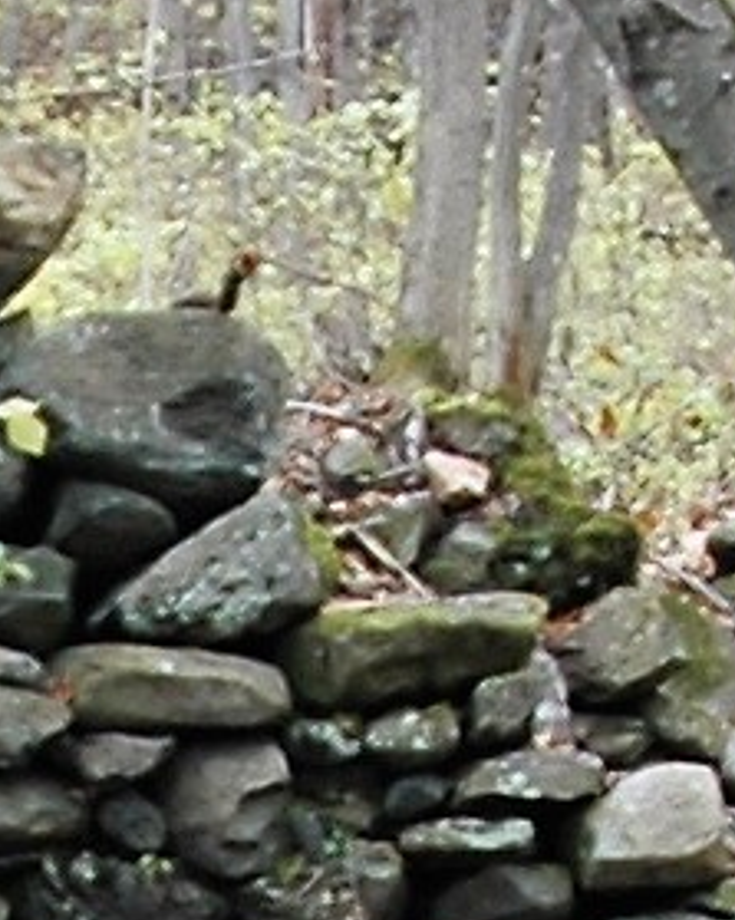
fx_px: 7427
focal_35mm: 273
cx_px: -850
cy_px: 1992
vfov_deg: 6.8
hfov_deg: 5.5
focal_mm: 18
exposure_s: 1/50
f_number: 3.5
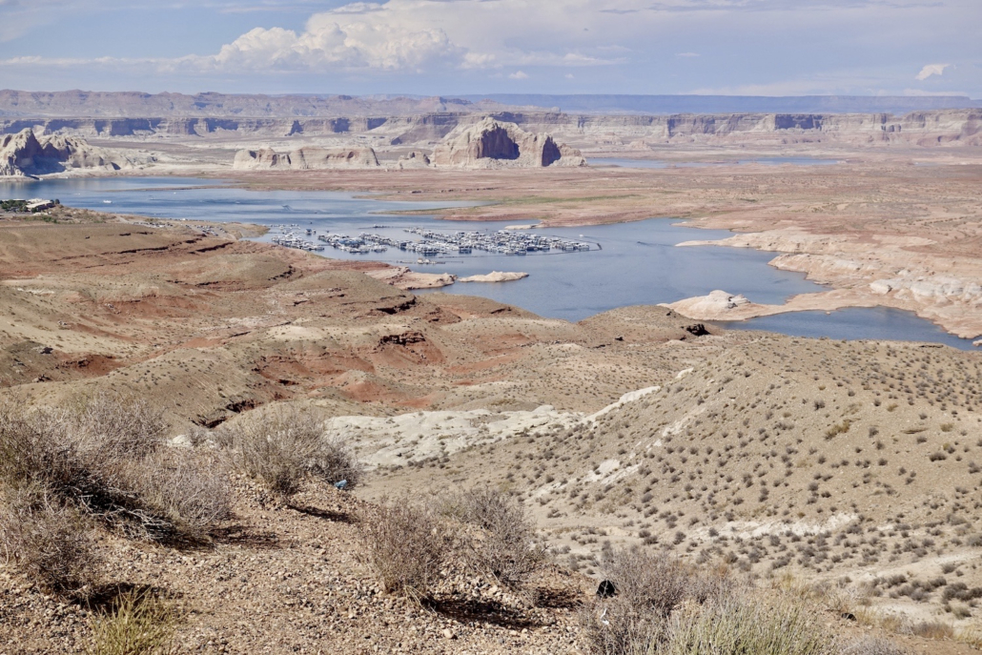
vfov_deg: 23.0
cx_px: 491
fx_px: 1610
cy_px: 328
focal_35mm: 59
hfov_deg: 33.9
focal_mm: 21.79
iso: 125
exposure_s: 1/125
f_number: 5.6
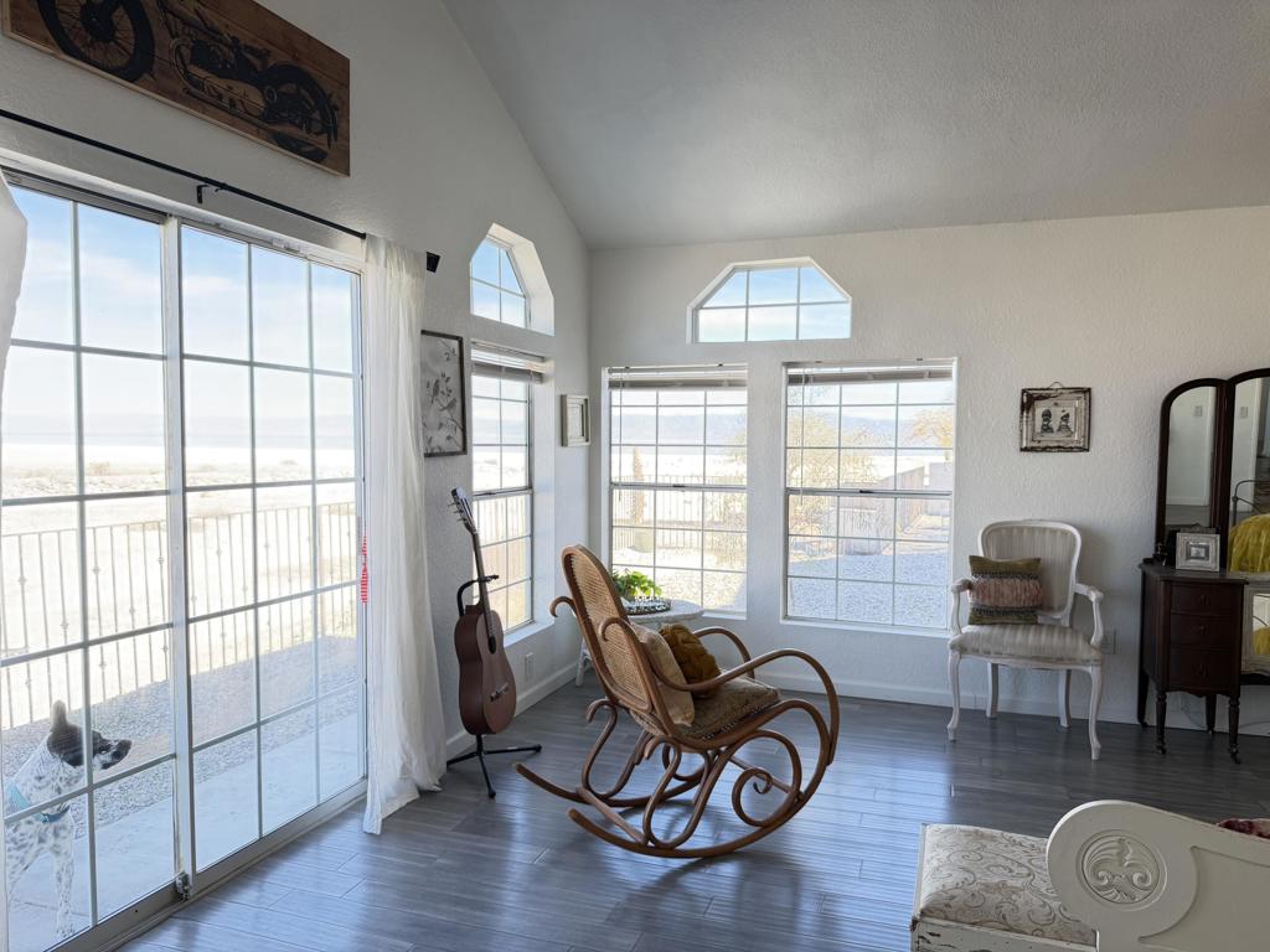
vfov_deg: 56.8
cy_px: 476
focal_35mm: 24
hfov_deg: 71.6
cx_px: 635
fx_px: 881
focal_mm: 6.76
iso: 80
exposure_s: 1/197
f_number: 1.78
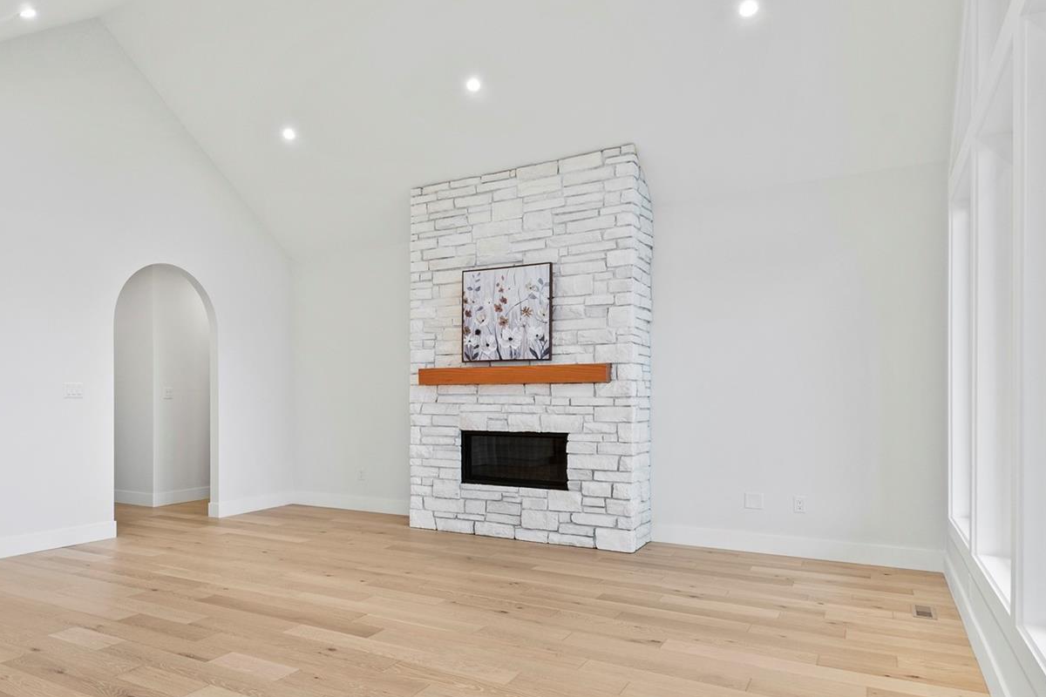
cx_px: 383
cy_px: 393
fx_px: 697
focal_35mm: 24
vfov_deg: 53.0
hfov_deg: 72.3
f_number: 8
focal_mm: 12
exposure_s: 1/15
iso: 400
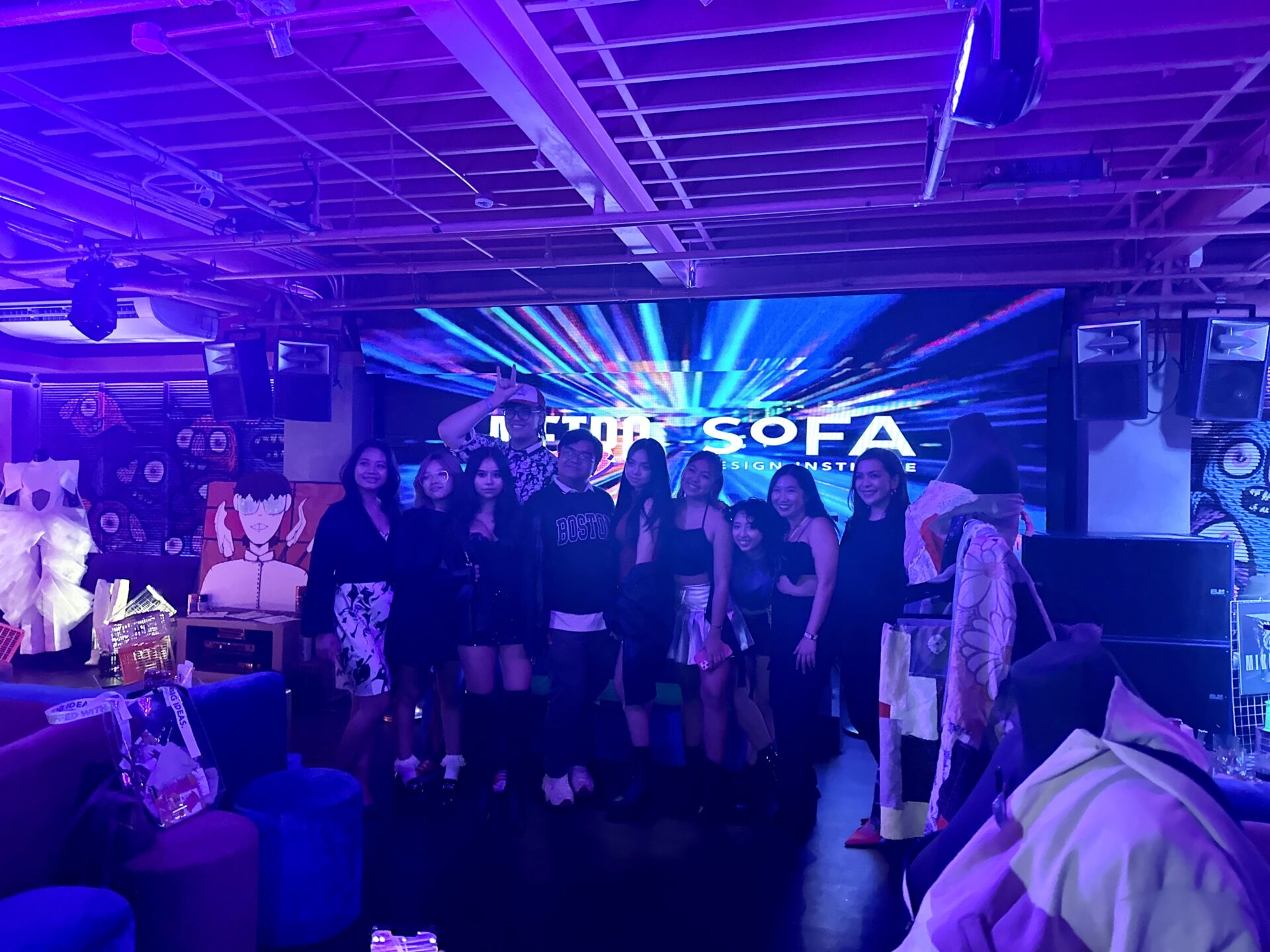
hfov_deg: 71.6
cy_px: 476
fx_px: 881
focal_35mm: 24
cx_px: 635
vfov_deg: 56.8
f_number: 1.78
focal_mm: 6.86
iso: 1000
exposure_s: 1/37
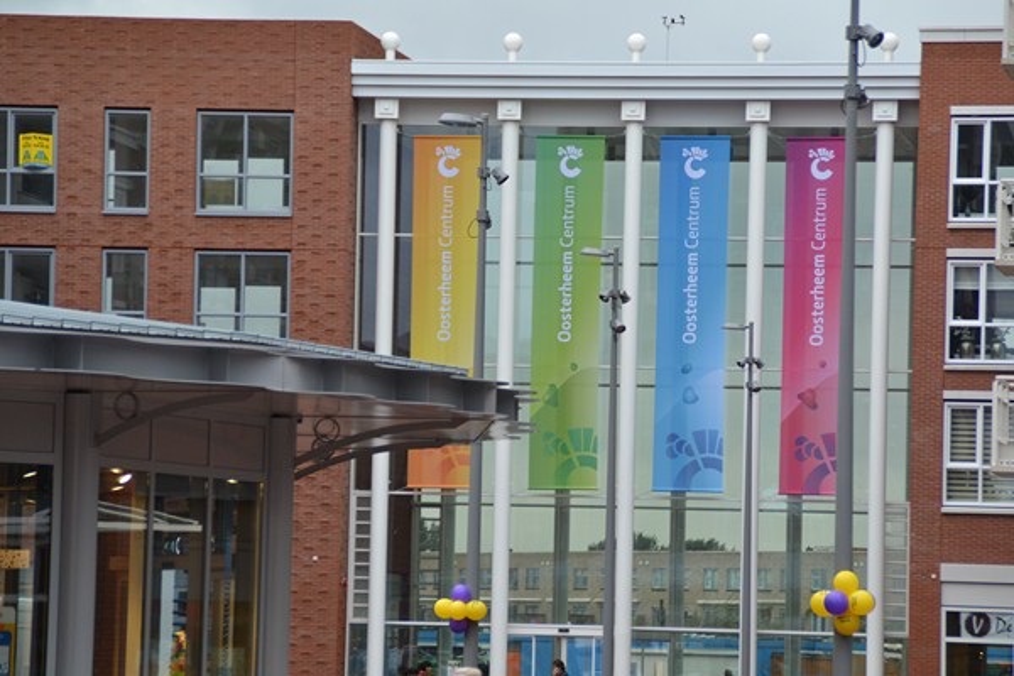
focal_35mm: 202
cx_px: 507
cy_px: 338
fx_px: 5703
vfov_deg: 6.8
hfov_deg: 10.2
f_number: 6
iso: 450
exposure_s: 1/125
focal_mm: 135
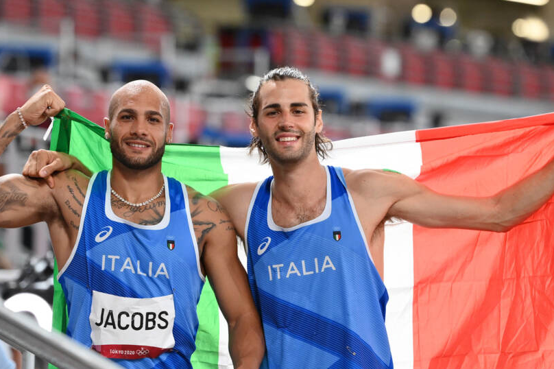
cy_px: 206
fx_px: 5461
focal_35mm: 355
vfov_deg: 3.9
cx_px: 277
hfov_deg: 5.8
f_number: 5.6
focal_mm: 280
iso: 4000
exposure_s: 1/640
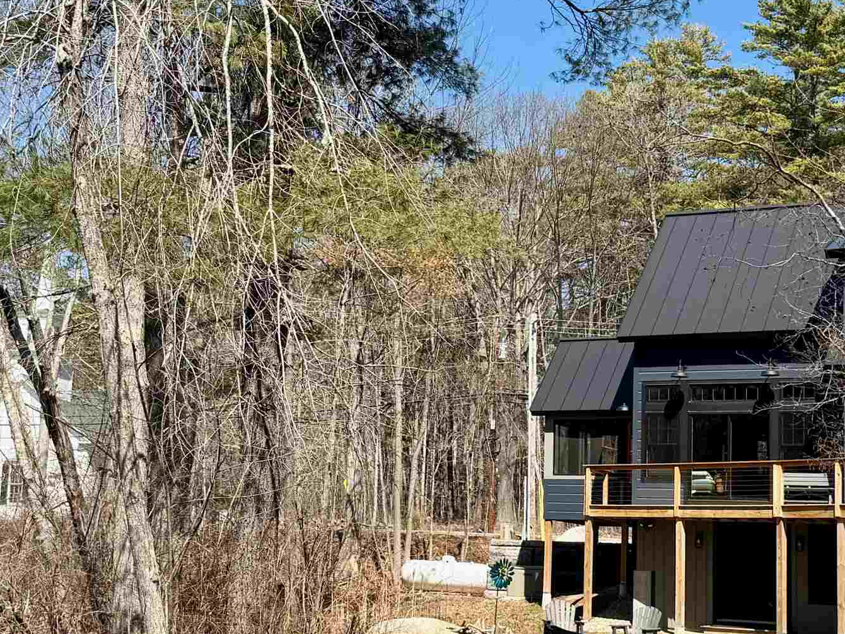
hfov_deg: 34.9
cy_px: 379
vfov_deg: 26.5
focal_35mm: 55
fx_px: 1343
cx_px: 364
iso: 80
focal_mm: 6.76
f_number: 1.78
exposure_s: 1/3021
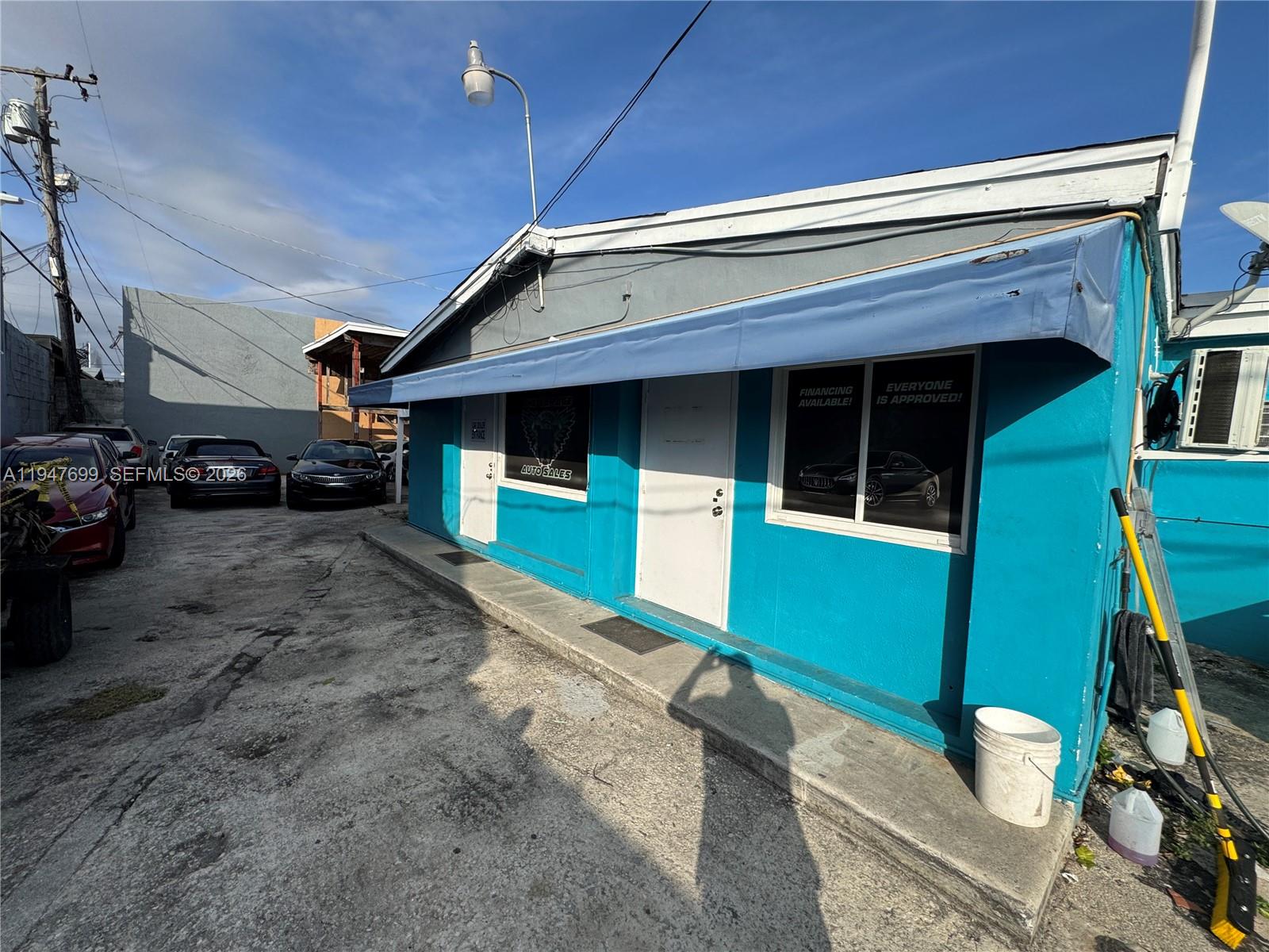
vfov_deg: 85.7
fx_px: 513
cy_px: 476
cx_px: 634
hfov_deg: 102.1
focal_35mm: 14
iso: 50
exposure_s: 1/2415
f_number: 2.2
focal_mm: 2.22
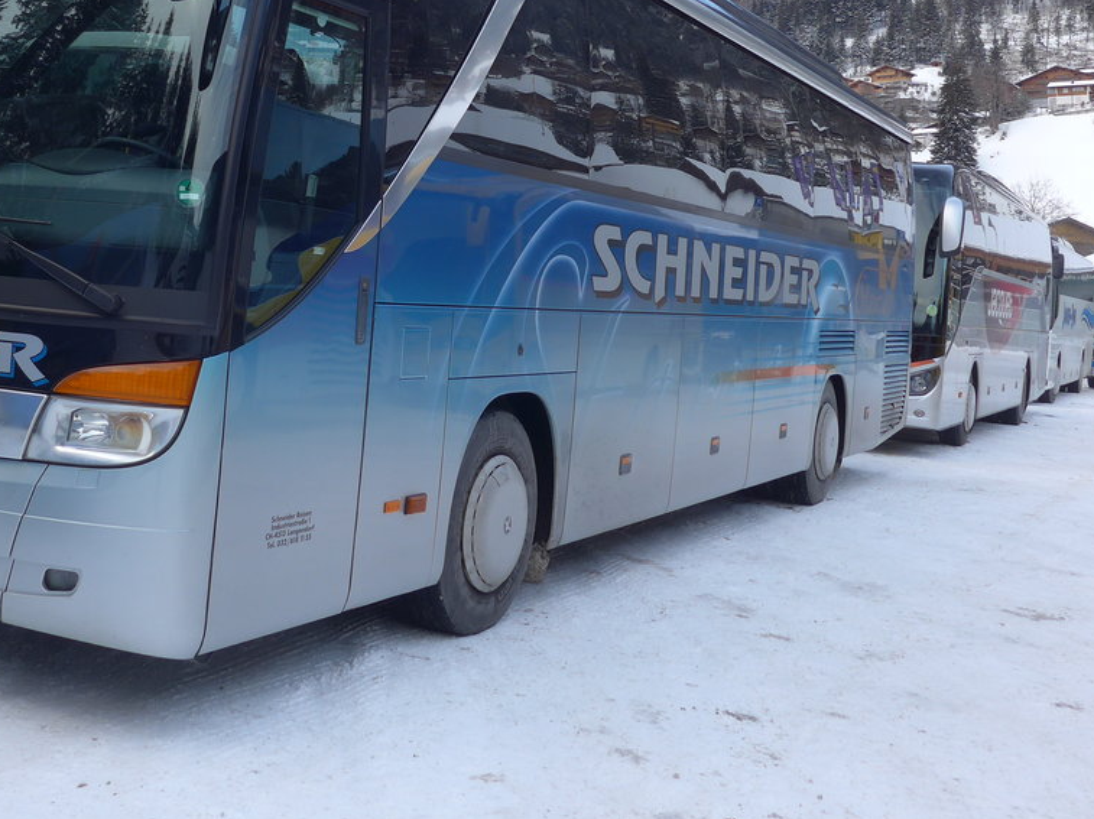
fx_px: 1453
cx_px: 340
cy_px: 205
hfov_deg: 40.6
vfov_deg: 31.0
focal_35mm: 46
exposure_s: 1/250
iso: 80
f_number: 2.8
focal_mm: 6
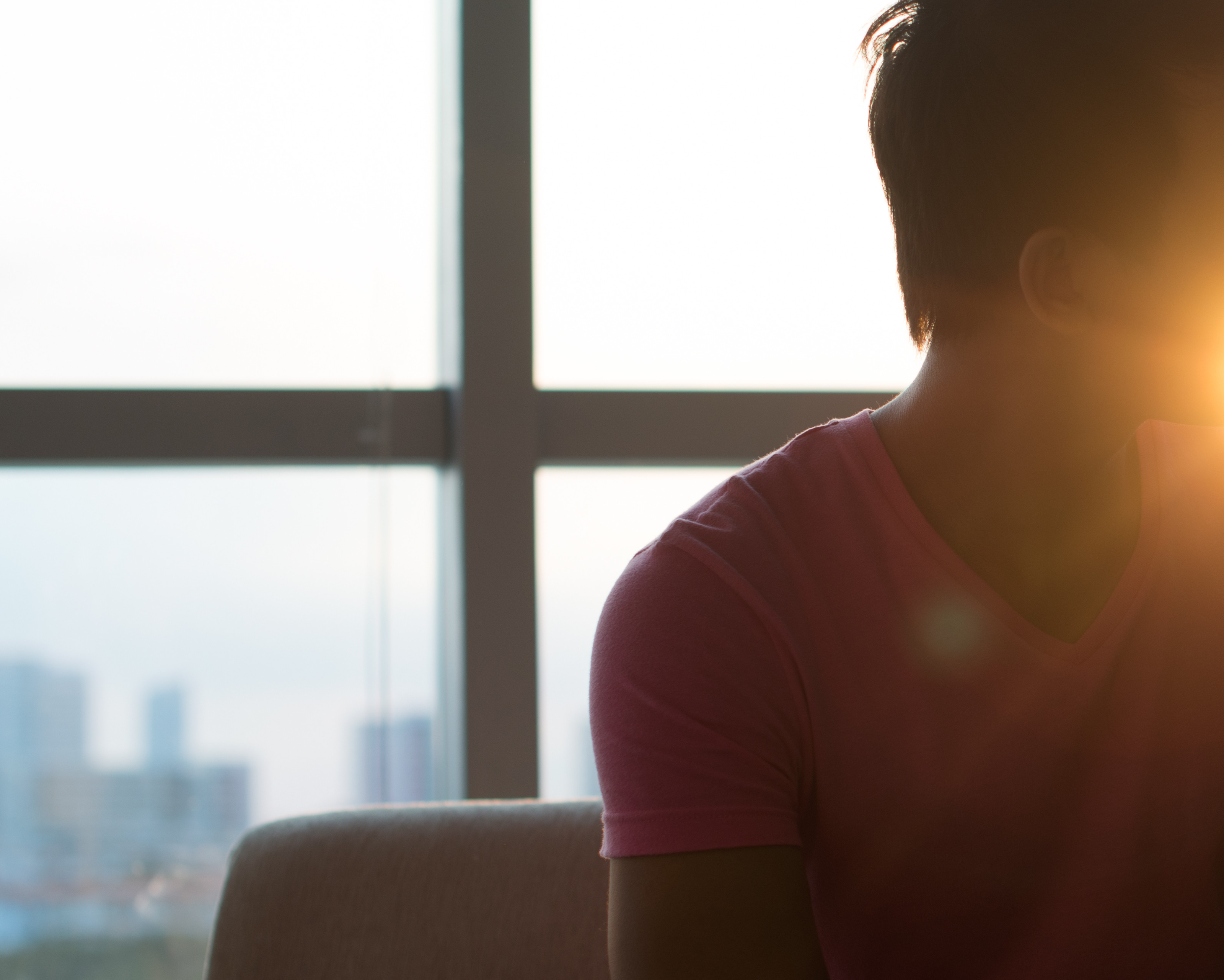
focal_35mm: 108
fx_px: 3912
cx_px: 1167
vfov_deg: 14.3
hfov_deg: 17.4
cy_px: 471
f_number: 3.2
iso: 100
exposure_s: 1/125
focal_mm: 50
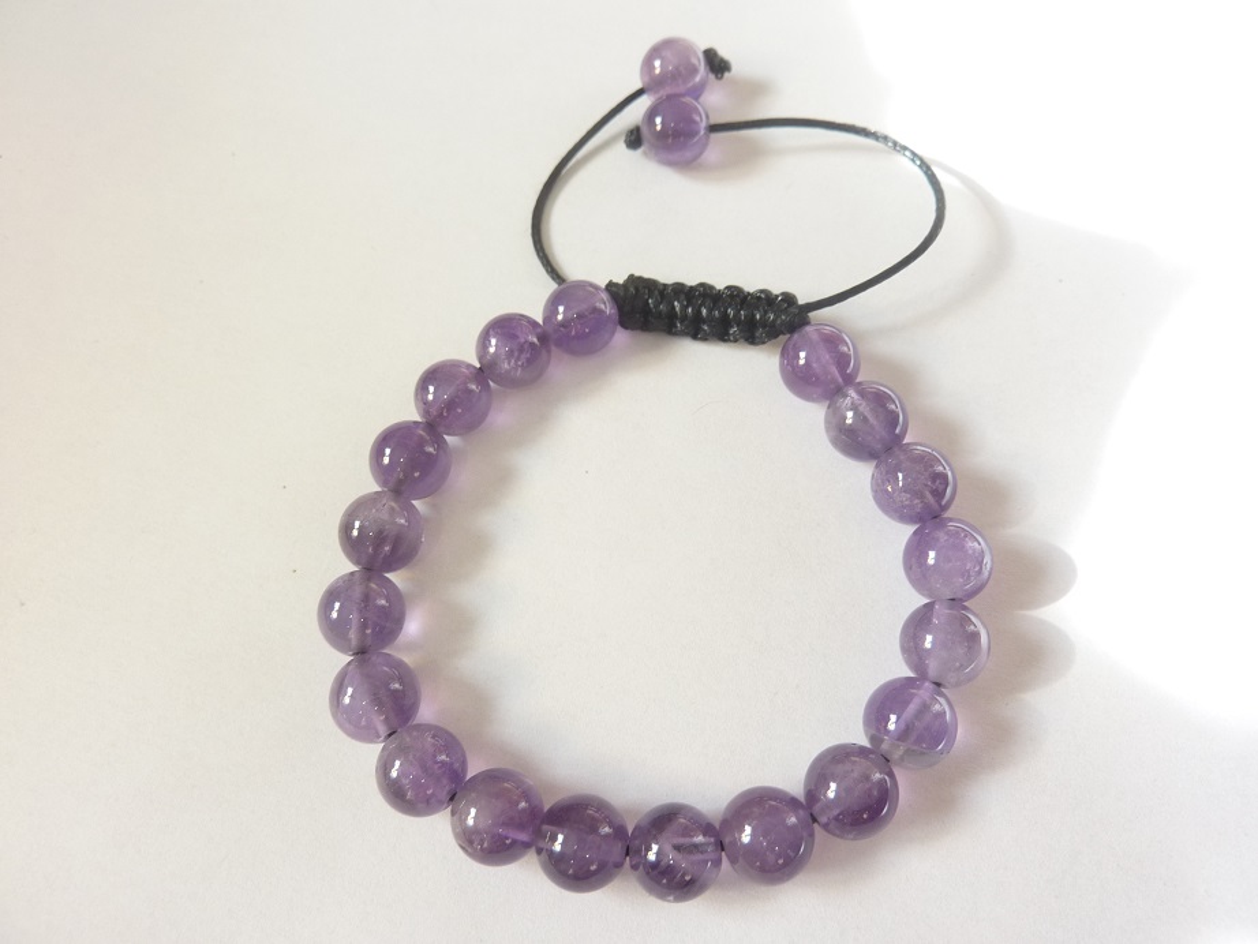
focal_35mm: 25
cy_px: 472
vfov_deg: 54.9
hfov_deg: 69.4
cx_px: 629
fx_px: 909
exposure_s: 1/30
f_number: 3.3
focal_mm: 4.1
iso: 100
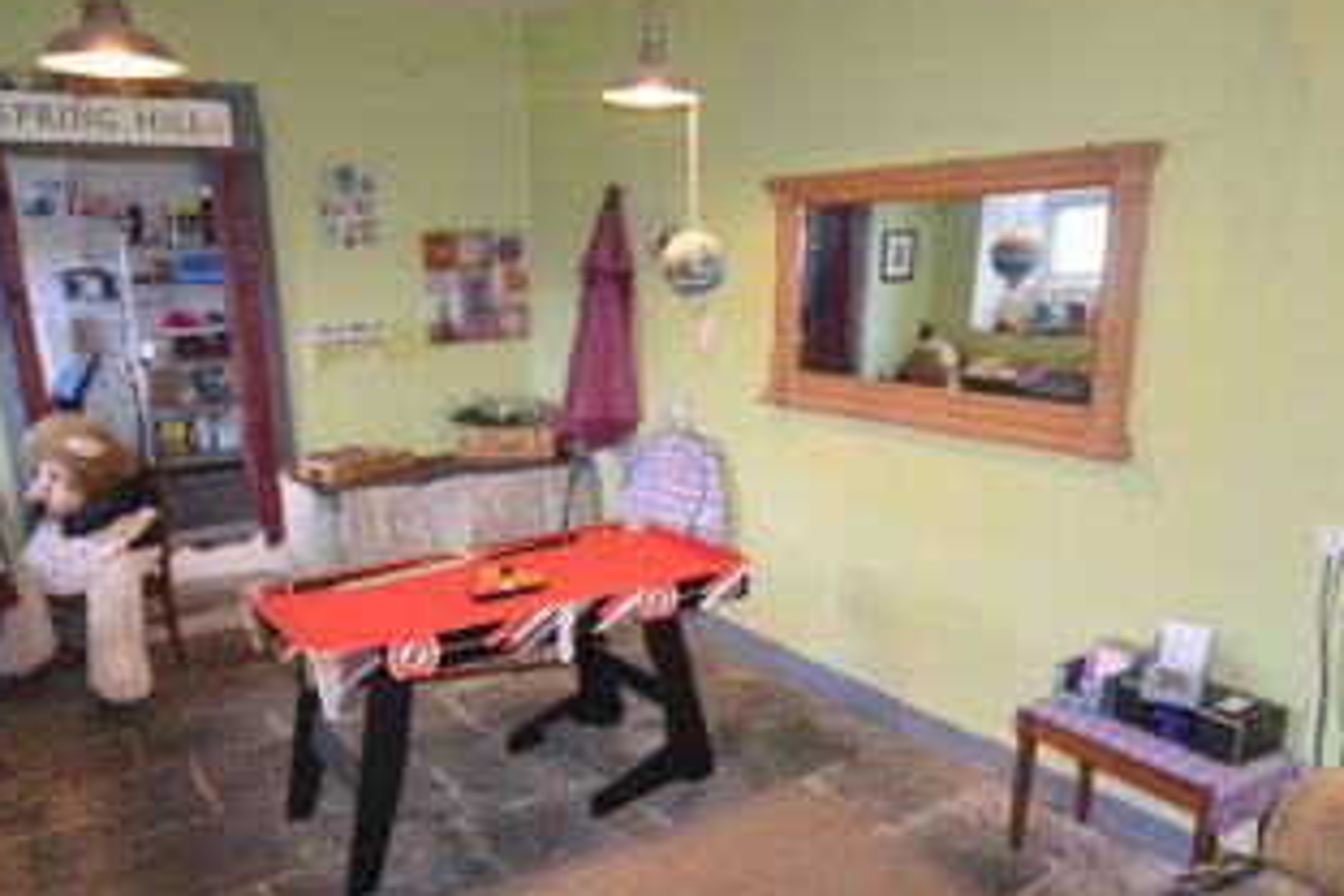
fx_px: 1111
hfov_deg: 62.3
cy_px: 554
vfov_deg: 43.6
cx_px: 629
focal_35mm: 30
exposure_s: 1/60
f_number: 4.5
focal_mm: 13
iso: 2800
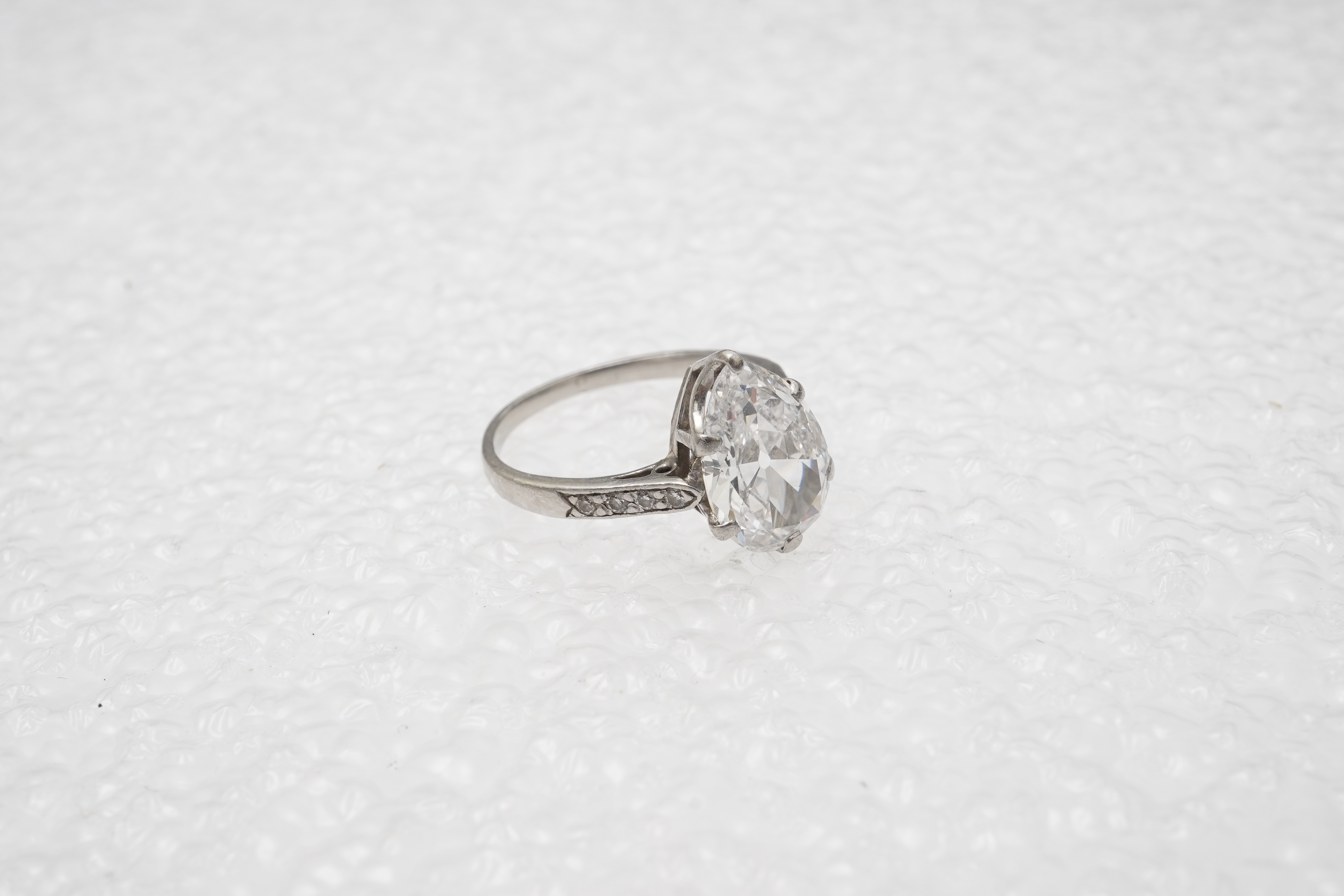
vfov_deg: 29.9
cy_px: 448
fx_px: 1680
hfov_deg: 43.6
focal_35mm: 45
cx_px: 672
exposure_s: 1/125
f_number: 22
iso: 500
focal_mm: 30
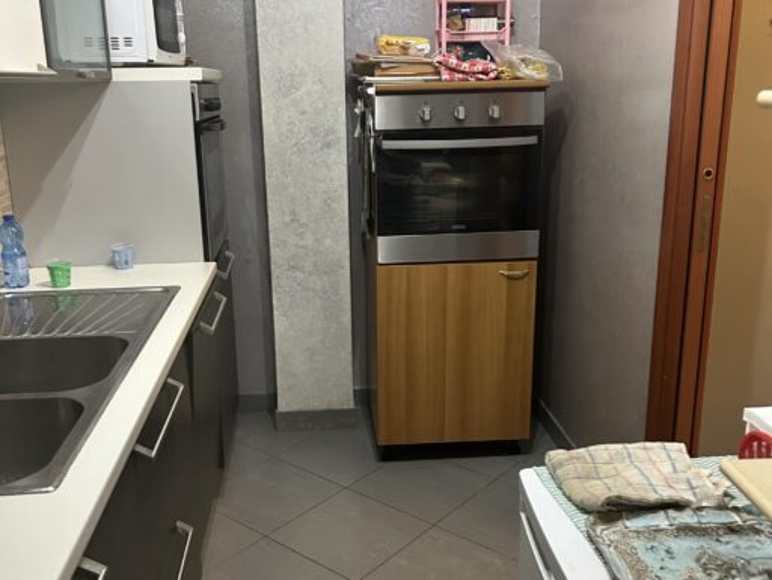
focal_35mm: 26
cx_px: 386
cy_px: 290
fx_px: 580
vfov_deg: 53.1
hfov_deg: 67.3
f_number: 1.5
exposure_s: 1/50
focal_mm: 5.7
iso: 500
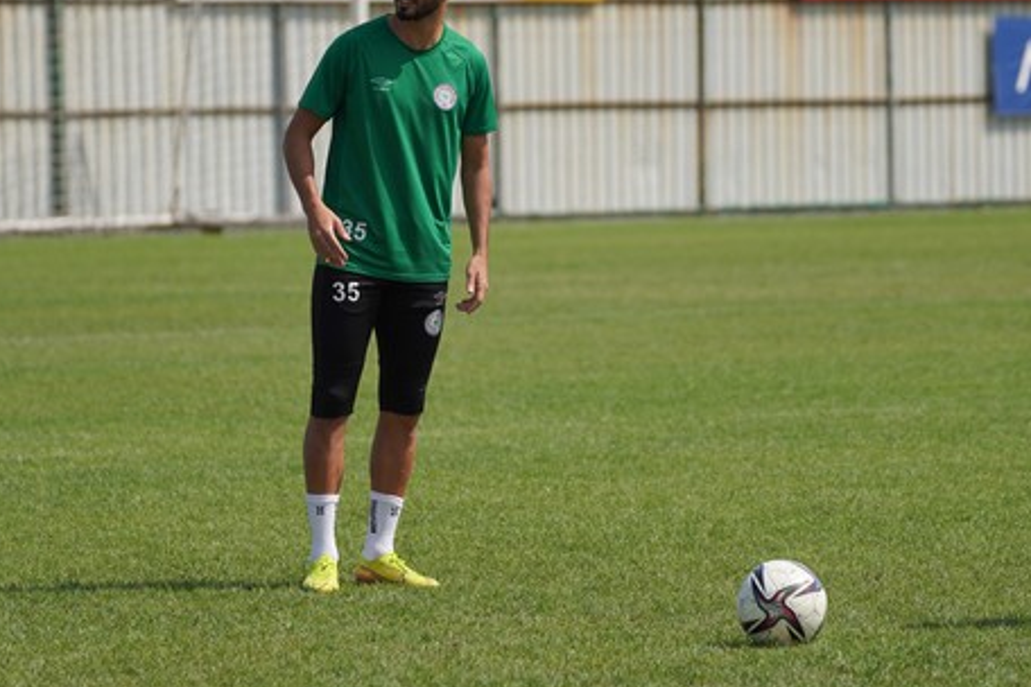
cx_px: 468
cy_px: 216
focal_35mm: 341
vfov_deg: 4.0
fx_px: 9765
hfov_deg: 6.0
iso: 100
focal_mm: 232
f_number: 5.6
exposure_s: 1/640
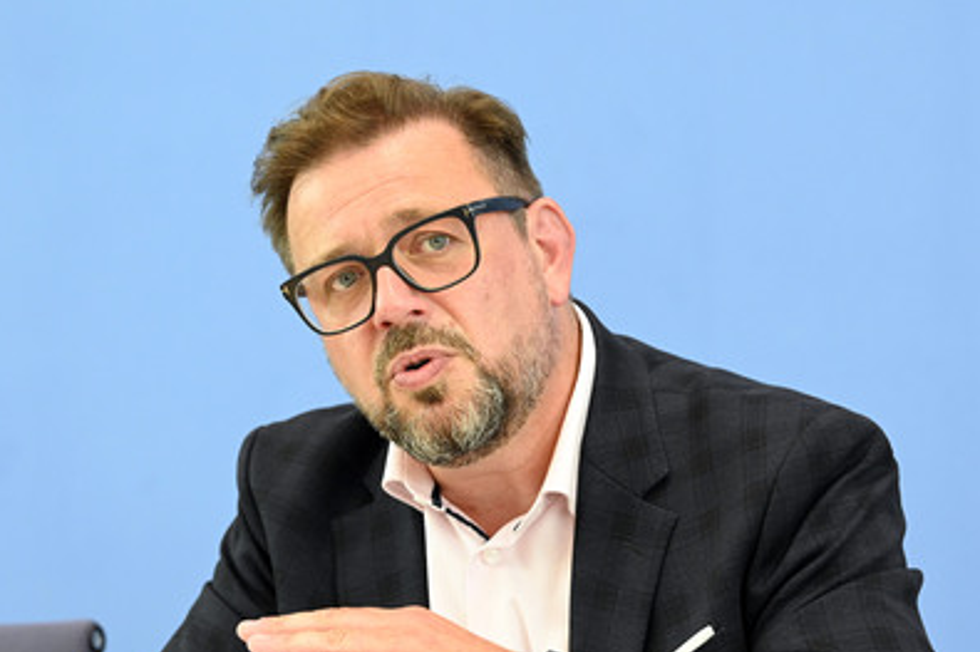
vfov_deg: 10.0
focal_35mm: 137
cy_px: 367
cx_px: 433
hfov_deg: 15.0
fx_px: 3728
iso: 3200
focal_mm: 120
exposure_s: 1/500
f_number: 5.6
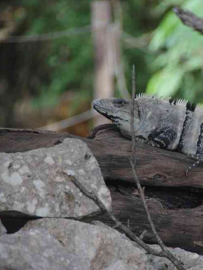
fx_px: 4242
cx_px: 167
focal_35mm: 543
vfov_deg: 3.6
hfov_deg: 2.7
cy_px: 135
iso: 3200
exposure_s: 1/250
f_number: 6.3
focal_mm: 250
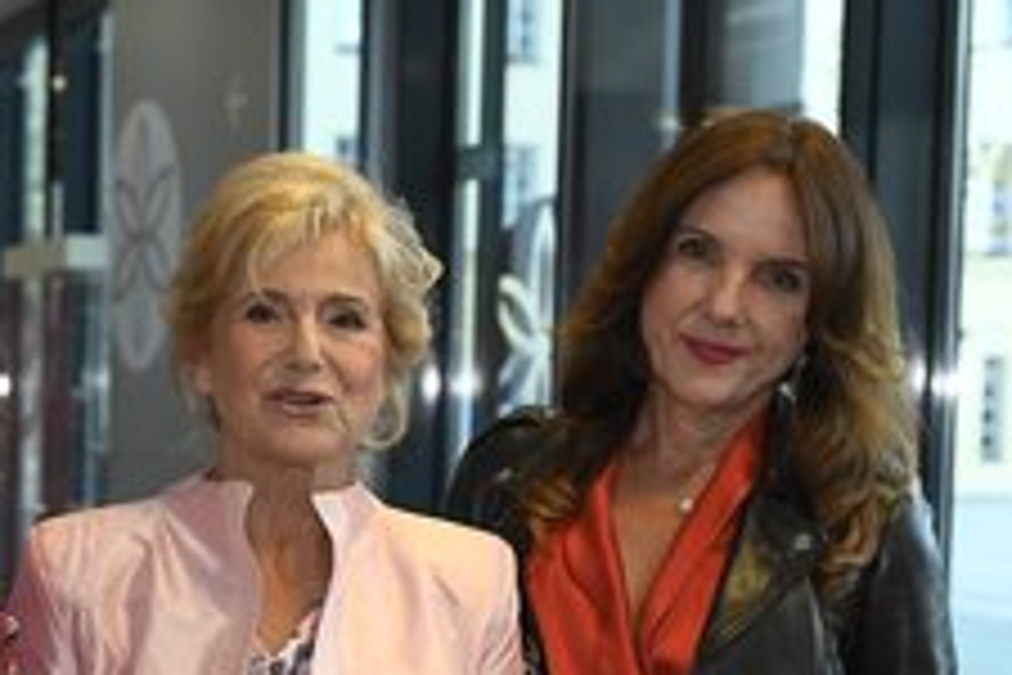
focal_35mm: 89
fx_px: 2502
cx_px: 292
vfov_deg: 15.2
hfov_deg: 22.7
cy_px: 569
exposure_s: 1/200
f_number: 3.2
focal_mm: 40
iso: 1250
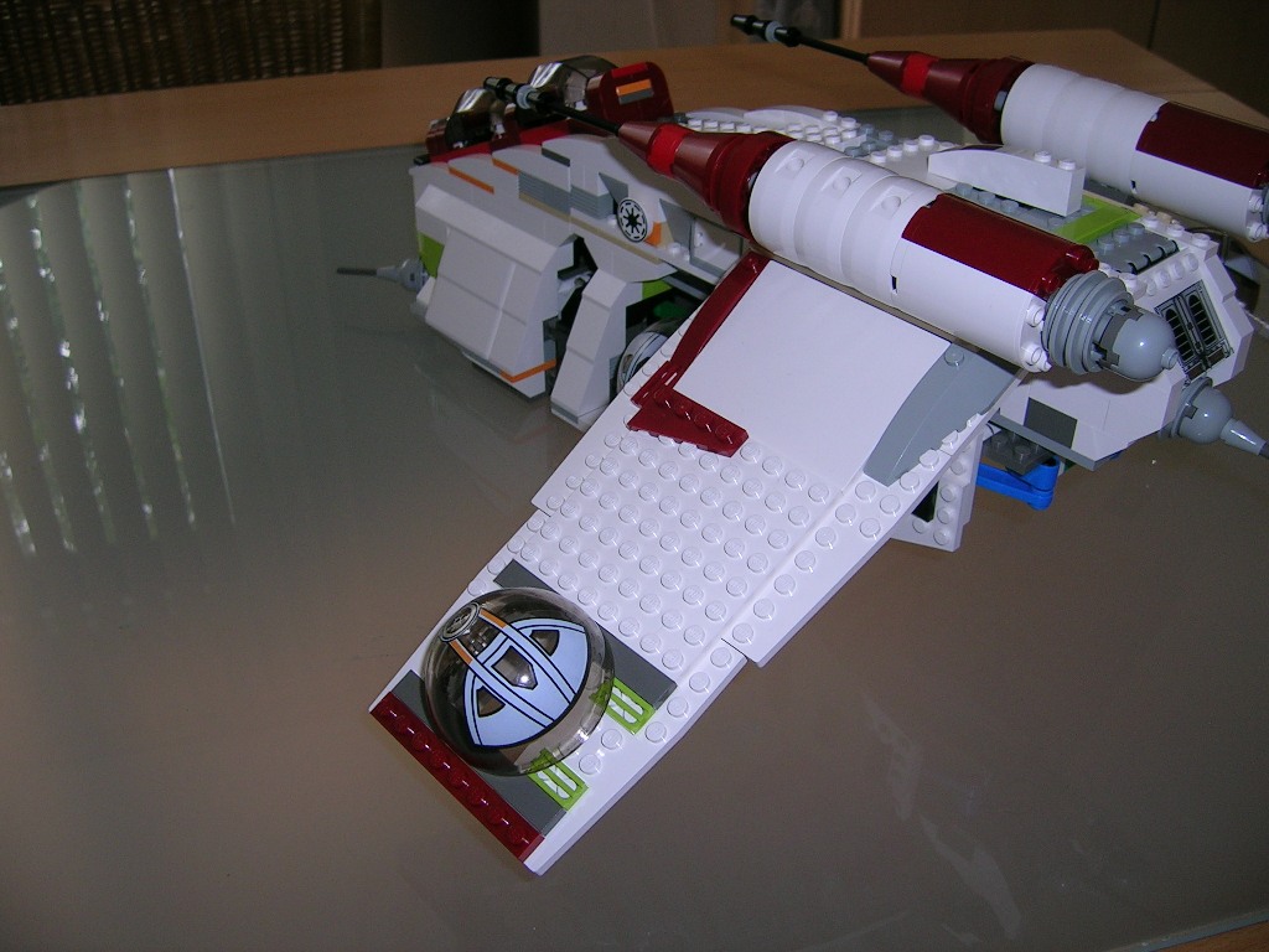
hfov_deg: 52.6
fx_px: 1283
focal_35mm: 35
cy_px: 476
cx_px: 634
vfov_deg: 40.7
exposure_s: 1/60.1
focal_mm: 5.4
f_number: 2.8
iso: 50
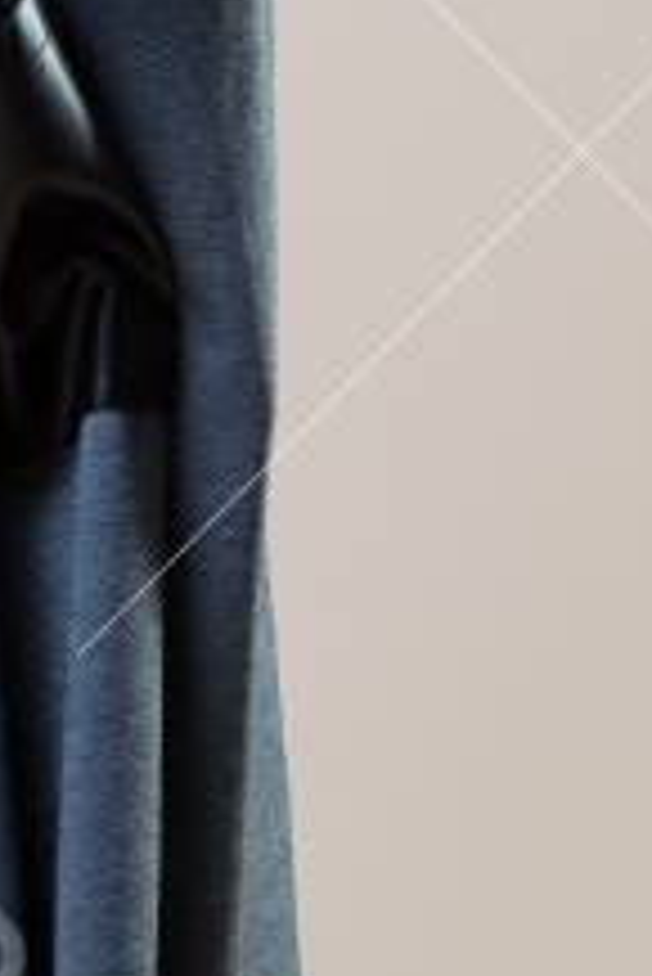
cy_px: 153
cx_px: -400
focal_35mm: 539
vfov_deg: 3.8
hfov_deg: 2.5
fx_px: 14618
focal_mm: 90
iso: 200
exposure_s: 1/160
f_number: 8
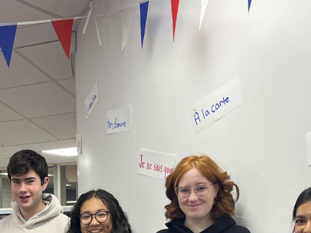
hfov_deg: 23.0
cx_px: 37
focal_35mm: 83
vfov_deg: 16.5
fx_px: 746
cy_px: 328
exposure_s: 1/63
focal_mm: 5.1
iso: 64
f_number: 1.6
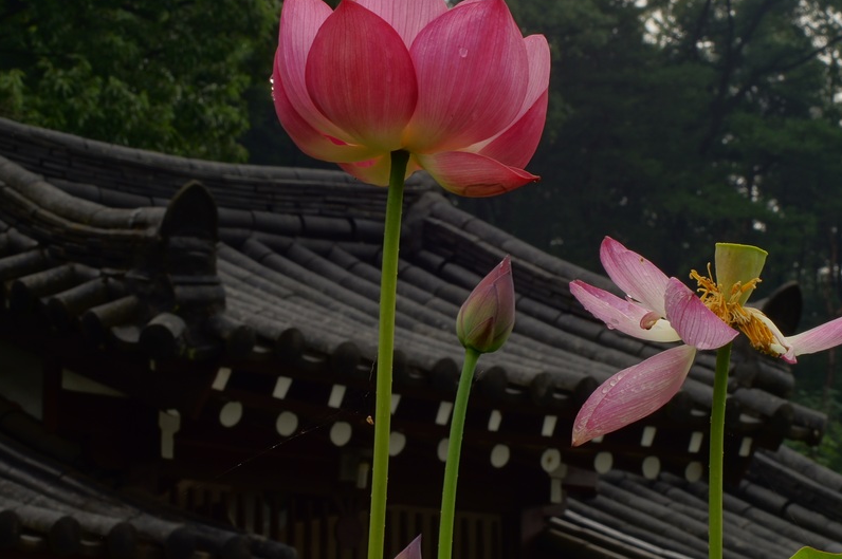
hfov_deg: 15.2
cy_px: 242
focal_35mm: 135
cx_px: 400
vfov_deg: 10.1
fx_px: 3154
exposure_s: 1/20
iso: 100
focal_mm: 70
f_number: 22
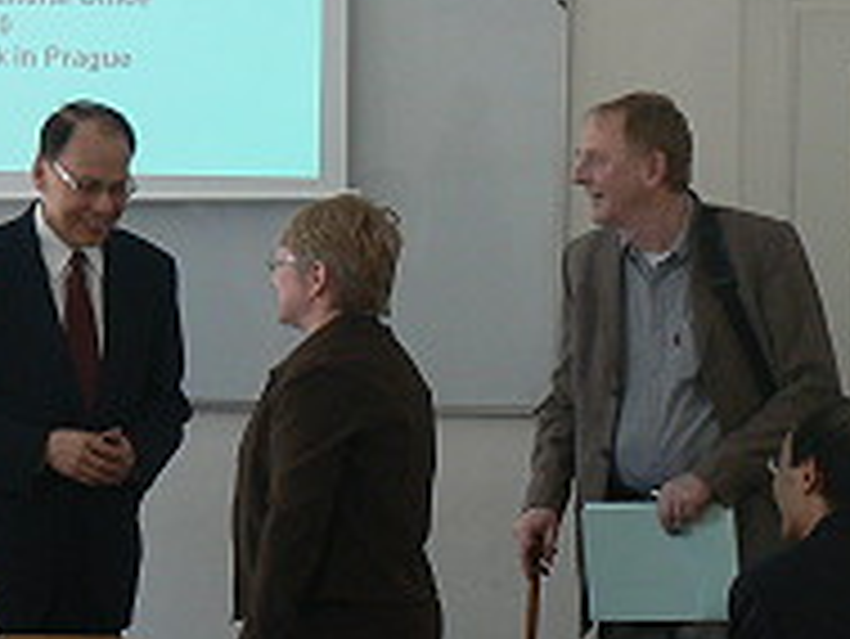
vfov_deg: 7.9
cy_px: 340
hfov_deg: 10.5
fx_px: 4619
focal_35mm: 188
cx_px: 126
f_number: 3.2
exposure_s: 1/30
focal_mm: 11.8
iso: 125
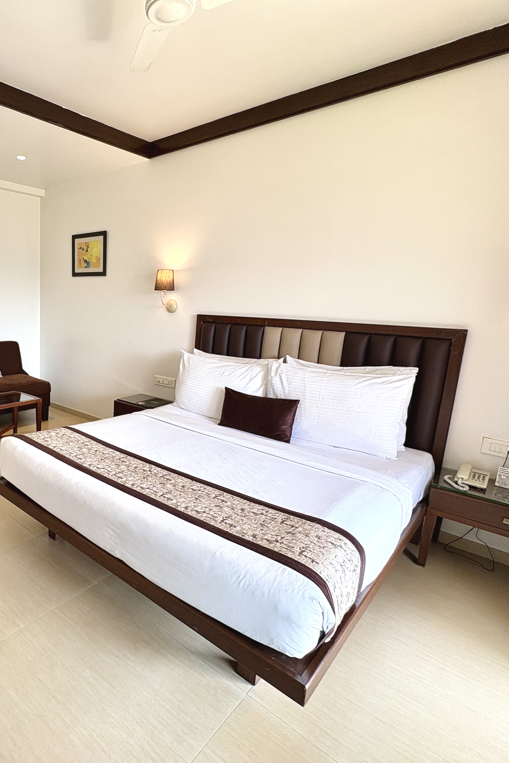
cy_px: 377
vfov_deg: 84.0
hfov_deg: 56.9
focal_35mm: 20
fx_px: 424
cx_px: 94
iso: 50
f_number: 2.2
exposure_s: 1/100
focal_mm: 2.22
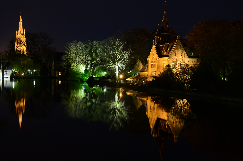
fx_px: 323
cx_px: 122
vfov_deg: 28.0
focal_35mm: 48
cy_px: 80
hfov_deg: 41.2
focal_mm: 32
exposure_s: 10
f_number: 8
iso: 200
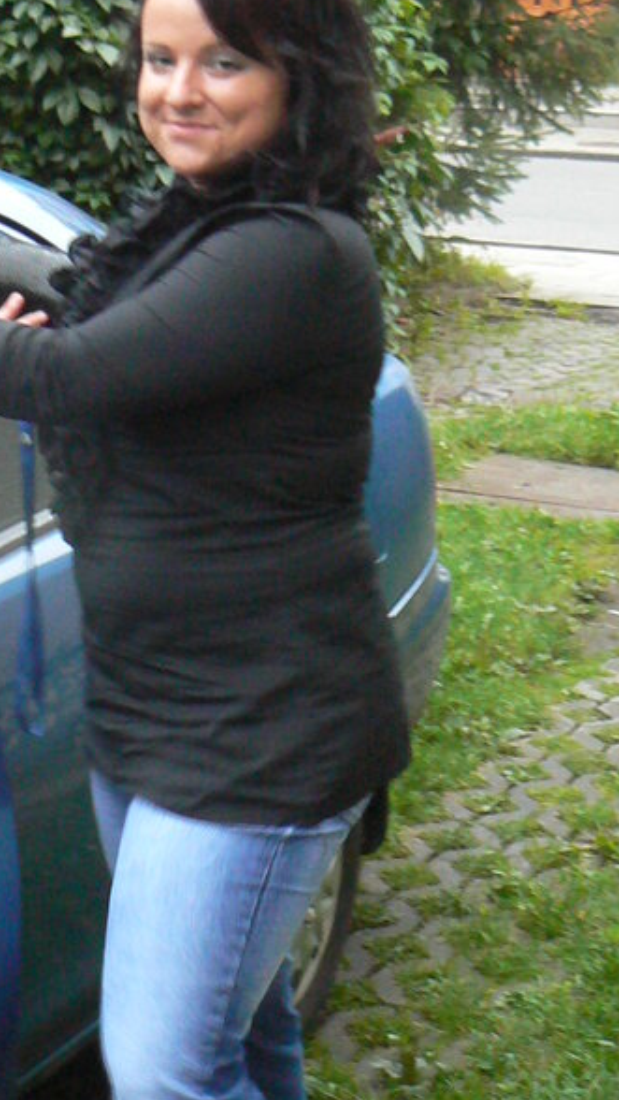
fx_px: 2333
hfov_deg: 15.1
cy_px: 524
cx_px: 174
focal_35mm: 80
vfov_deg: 26.5
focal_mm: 6
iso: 200
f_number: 2.8
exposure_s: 1/8
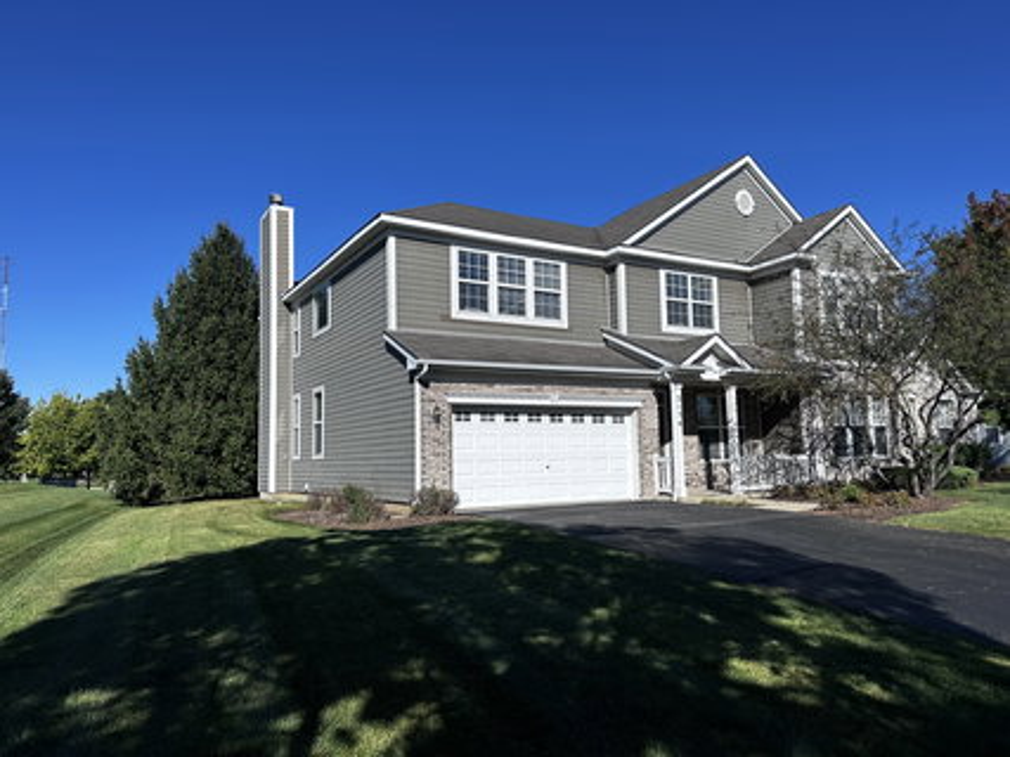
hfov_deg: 71.6
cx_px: 505
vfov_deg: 56.8
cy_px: 378
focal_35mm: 24
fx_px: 700
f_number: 1.78
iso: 80
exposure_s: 1/5525
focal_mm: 6.86
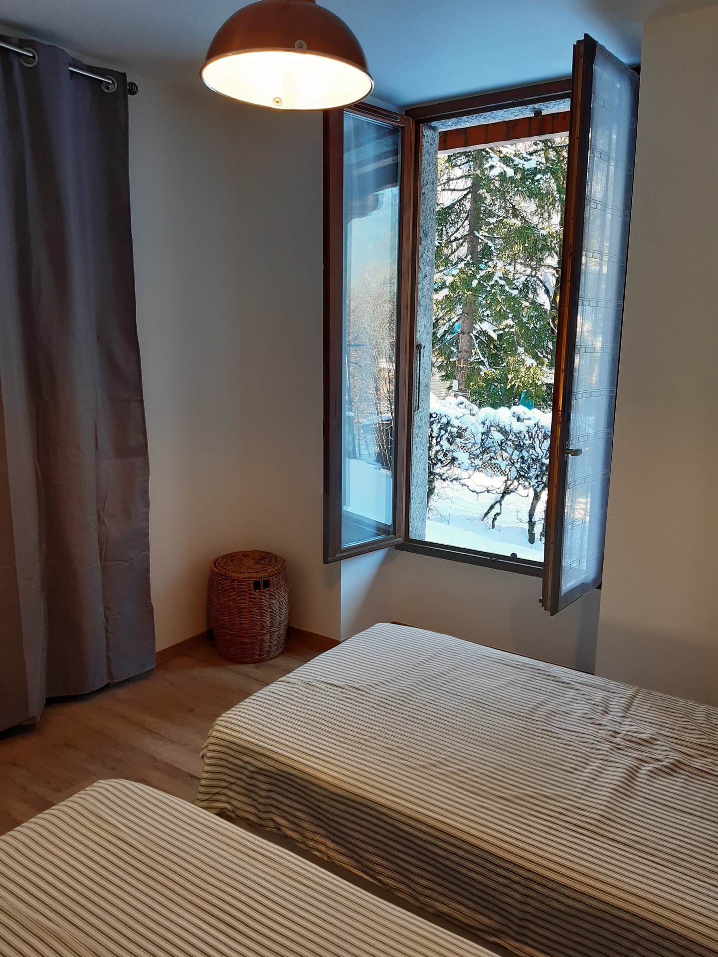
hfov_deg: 53.1
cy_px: 478
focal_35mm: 26
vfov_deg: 67.3
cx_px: 359
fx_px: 719
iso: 40
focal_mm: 3.92
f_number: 1.7
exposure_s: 1/50
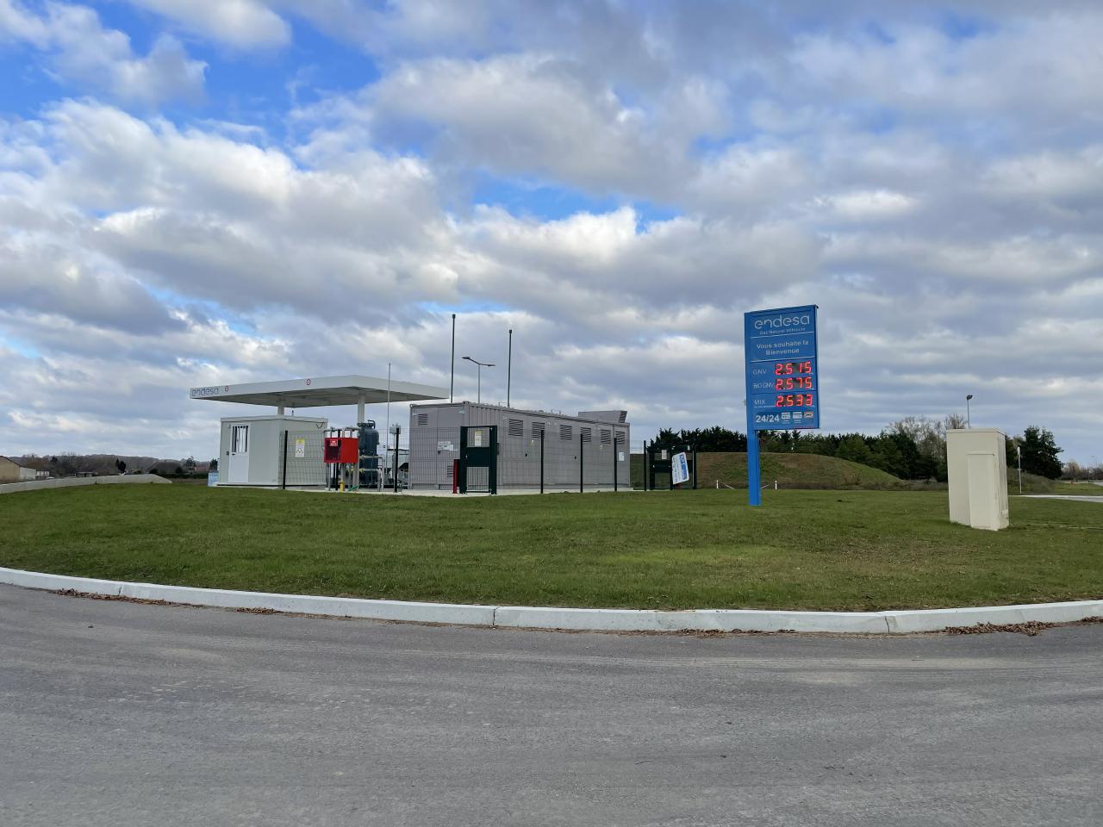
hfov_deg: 67.3
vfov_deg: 53.1
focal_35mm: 26
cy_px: 414
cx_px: 552
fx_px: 828
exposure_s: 1/2506
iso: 32
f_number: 1.6
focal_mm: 4.2
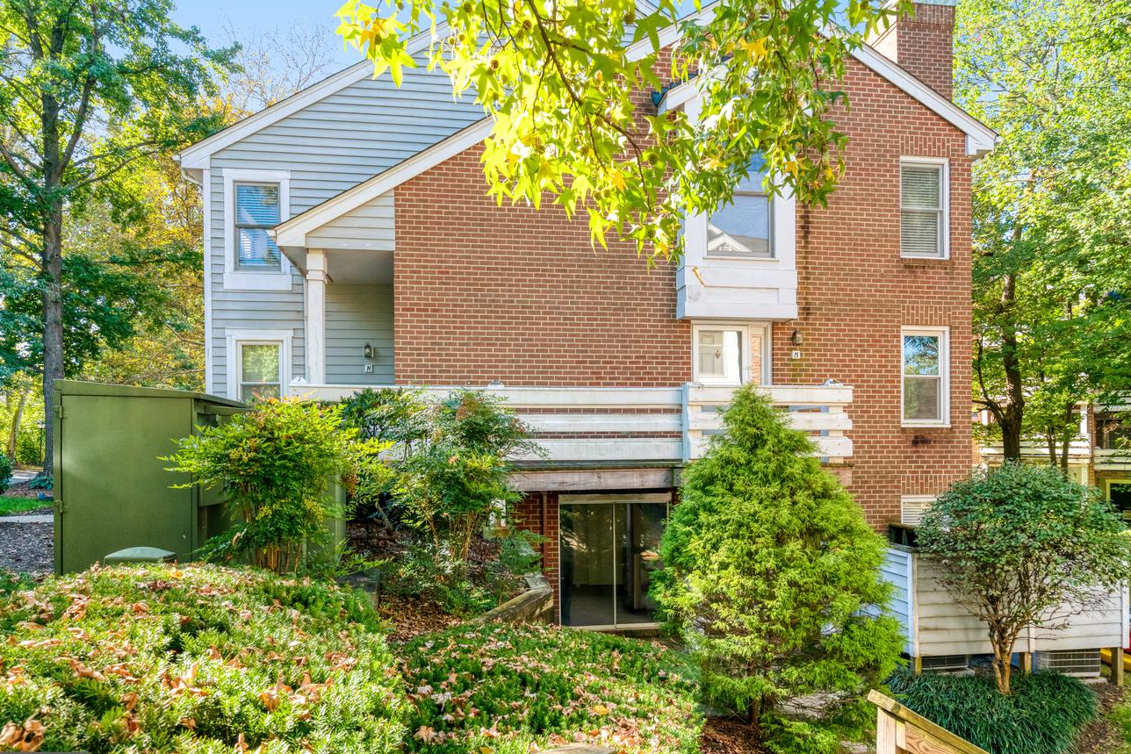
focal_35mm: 19
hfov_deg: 86.9
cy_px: 376
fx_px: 597
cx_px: 585
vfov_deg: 64.6
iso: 1250
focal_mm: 17
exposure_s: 1/400
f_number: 8
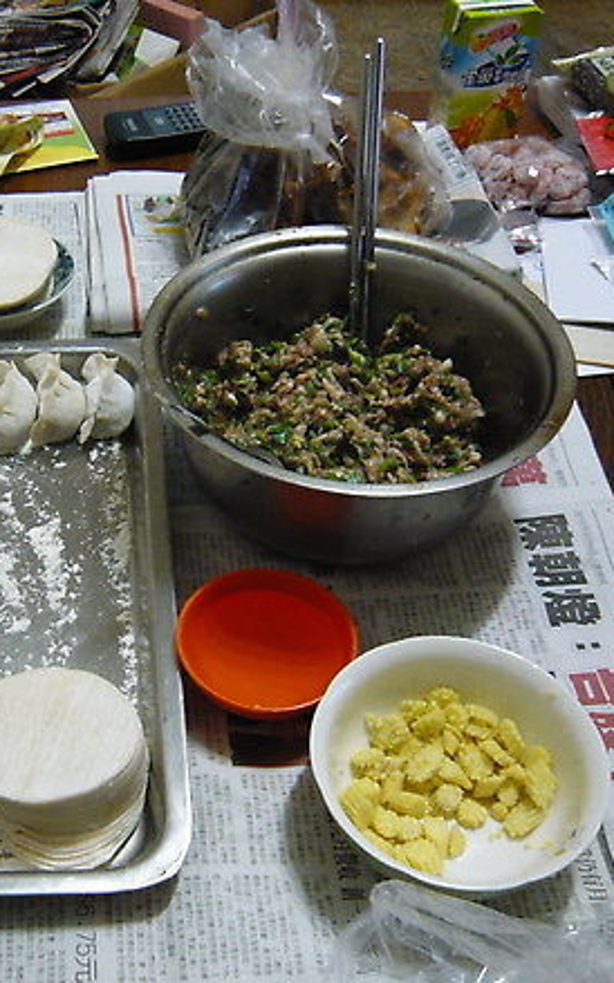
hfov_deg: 29.7
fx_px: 1126
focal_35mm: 42
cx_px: 105
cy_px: 502
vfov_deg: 47.2
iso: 400
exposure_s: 1/13
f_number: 2.8
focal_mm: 4.6
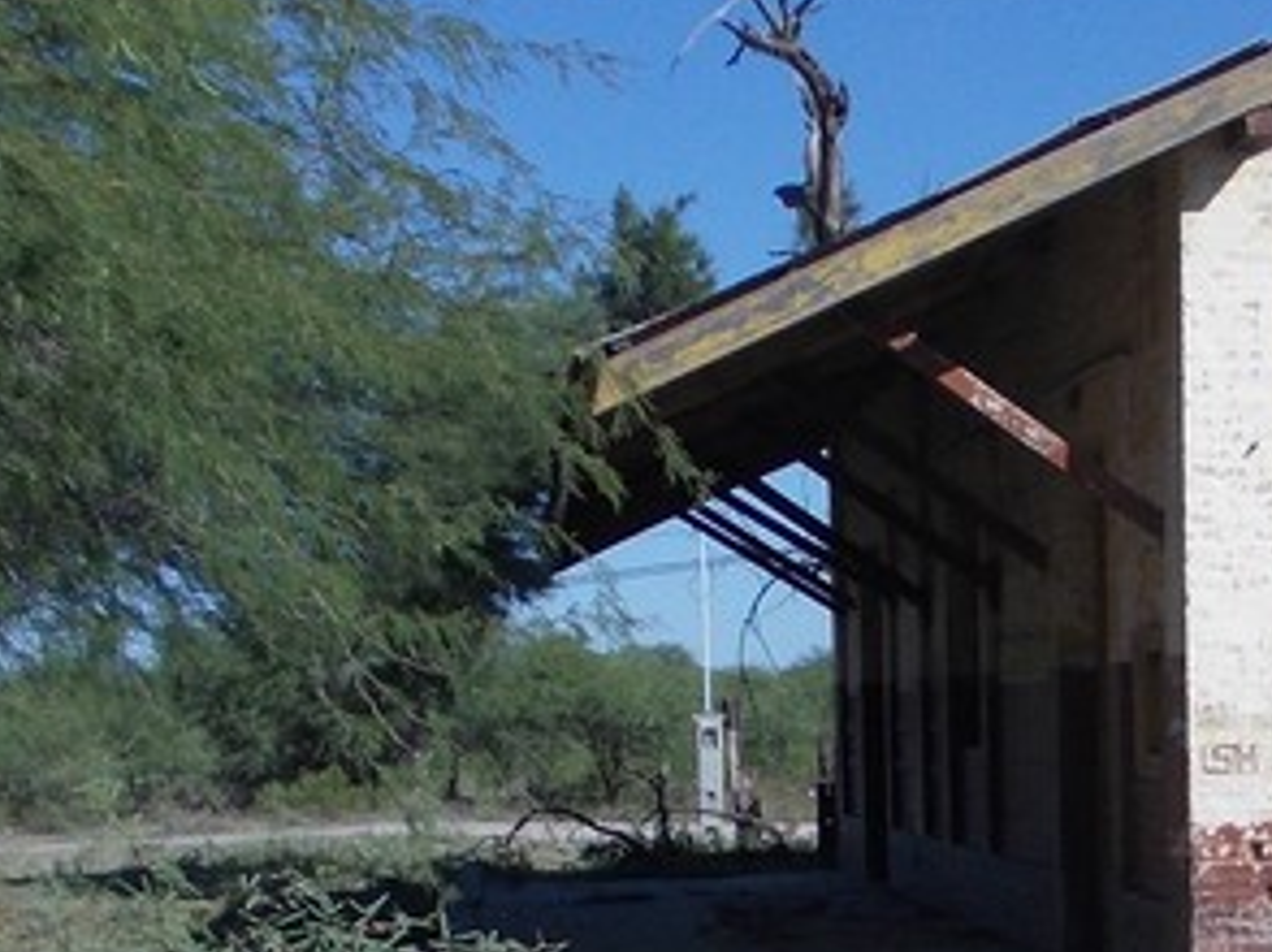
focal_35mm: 73
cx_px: 1030
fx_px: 2680
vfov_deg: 19.5
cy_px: 969
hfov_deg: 26.2
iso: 80
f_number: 5.4
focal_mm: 4
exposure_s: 1/500
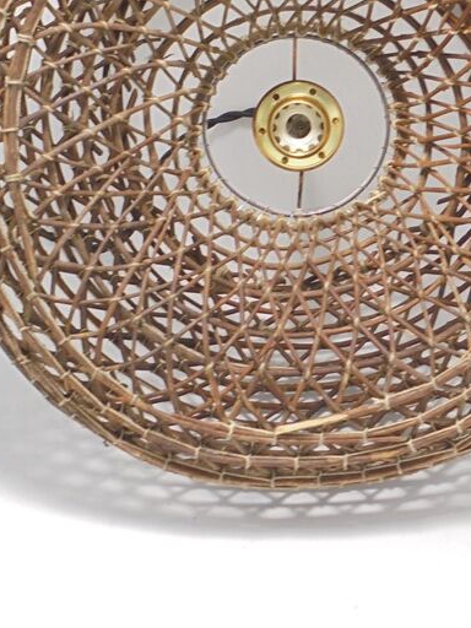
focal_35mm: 51
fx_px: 925
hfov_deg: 28.3
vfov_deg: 36.4
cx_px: 321
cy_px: 139
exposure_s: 1/30
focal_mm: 5.3
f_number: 3.7
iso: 100
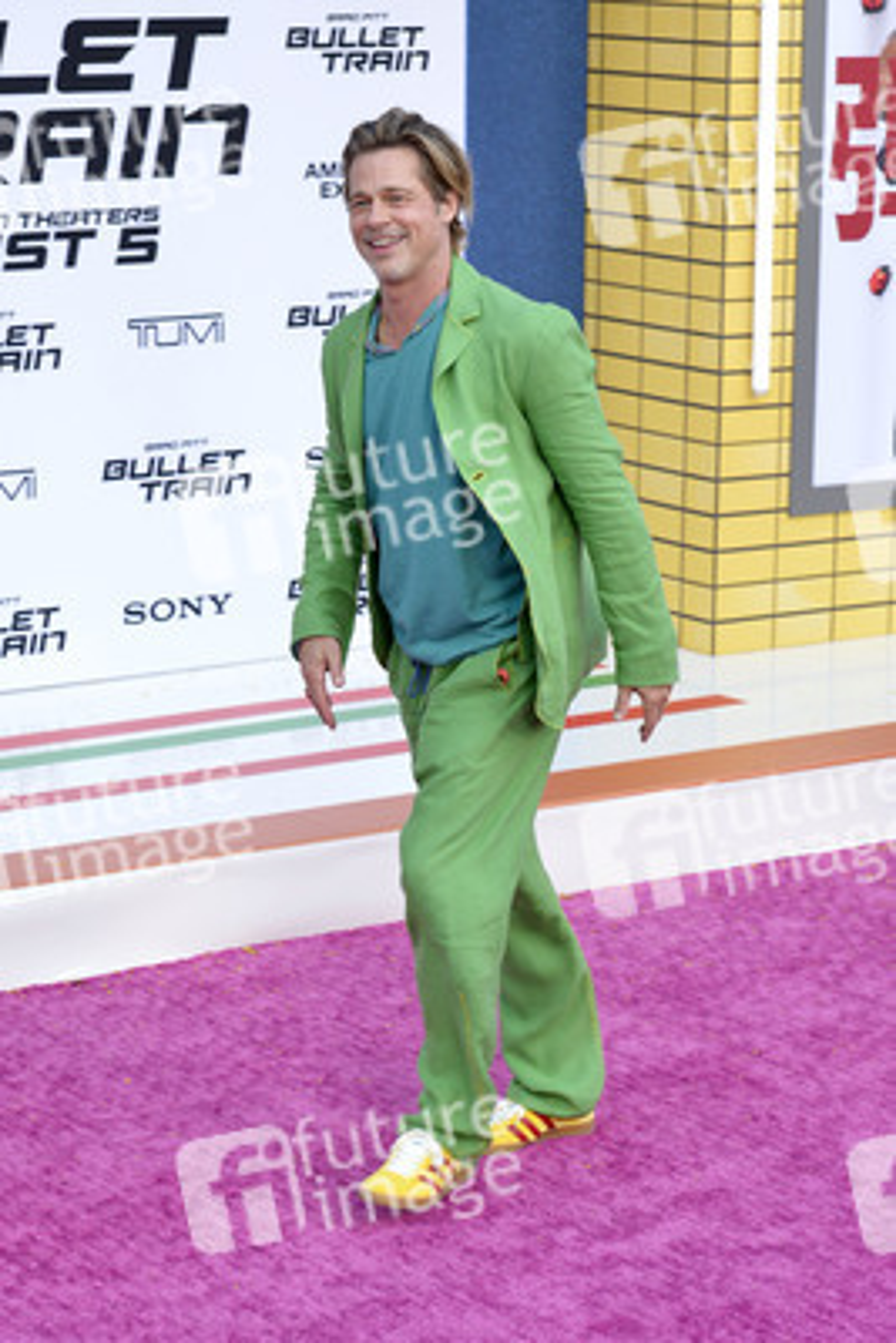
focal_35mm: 70
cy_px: 672
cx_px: 448
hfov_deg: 19.5
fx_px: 2611
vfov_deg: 28.8
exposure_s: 1/250
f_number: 7.1
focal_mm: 70
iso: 1250
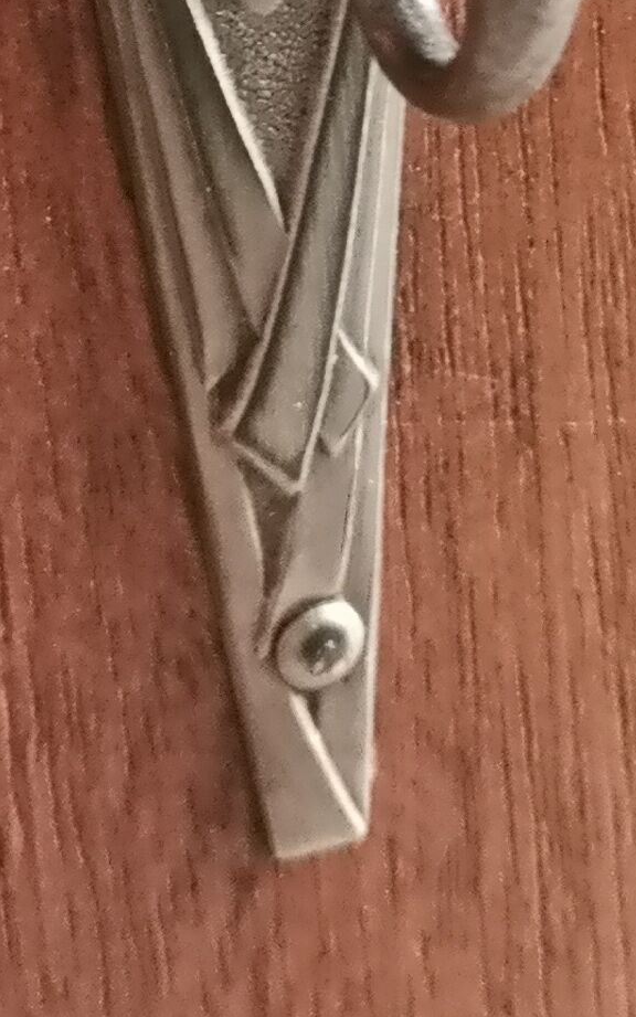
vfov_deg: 14.5
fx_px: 3798
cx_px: 476
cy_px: -395
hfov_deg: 9.6
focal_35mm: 137
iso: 320
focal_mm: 3.95
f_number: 1.8
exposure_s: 1/25
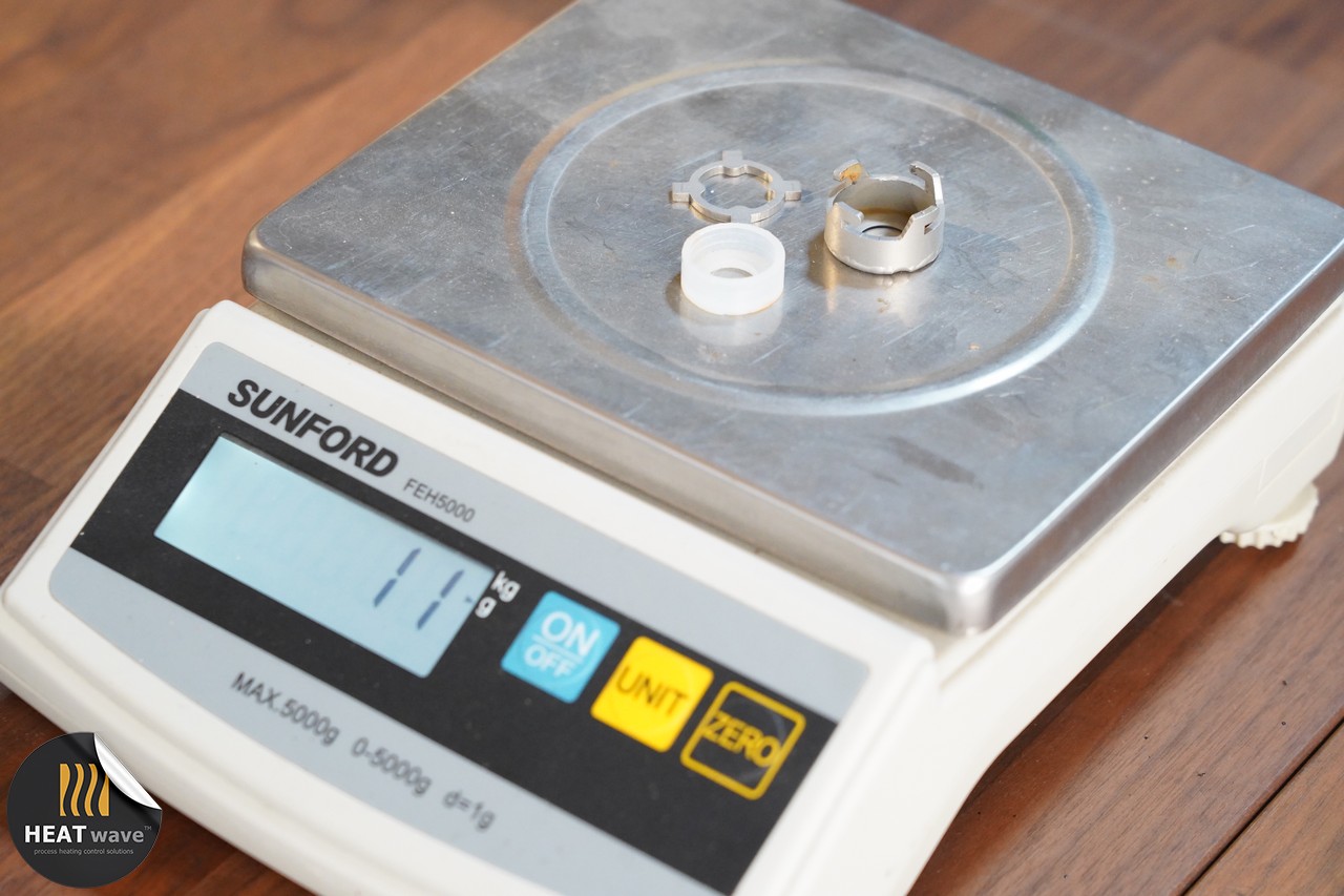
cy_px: 448
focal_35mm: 105
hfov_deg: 19.5
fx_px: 3919
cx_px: 672
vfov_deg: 13.0
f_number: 6.3
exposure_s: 1/125
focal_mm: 105
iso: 6400
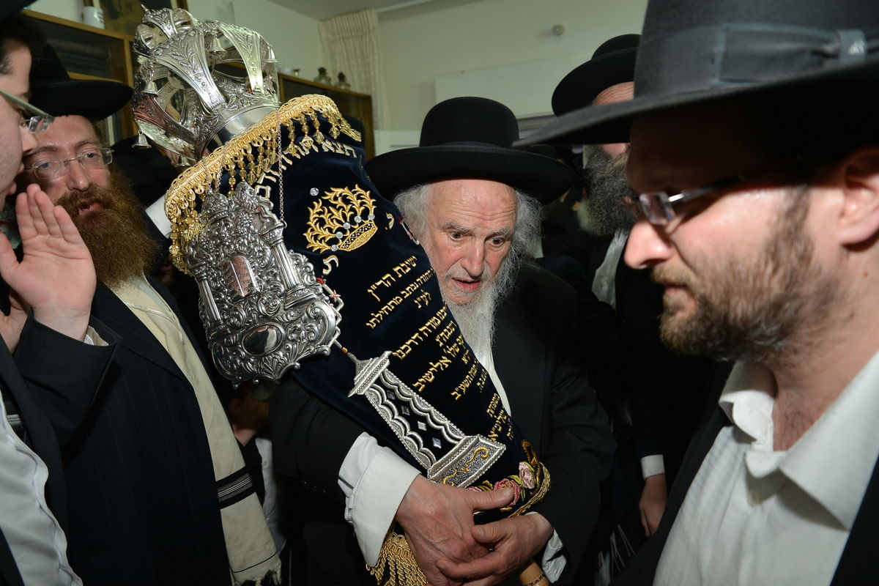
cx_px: 440
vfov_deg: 53.1
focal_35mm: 24
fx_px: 586
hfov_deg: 73.7
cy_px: 293
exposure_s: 1/160
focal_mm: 24
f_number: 5
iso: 500
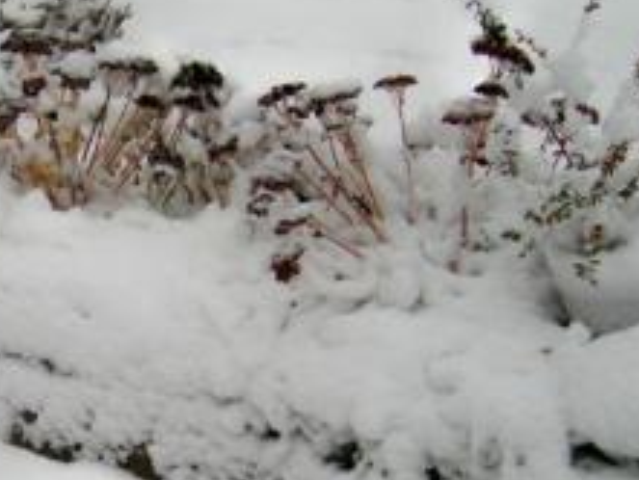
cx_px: 95
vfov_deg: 20.2
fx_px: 1348
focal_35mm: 73
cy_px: 280
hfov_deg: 26.0
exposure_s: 1/350
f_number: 2.8
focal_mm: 60
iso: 64
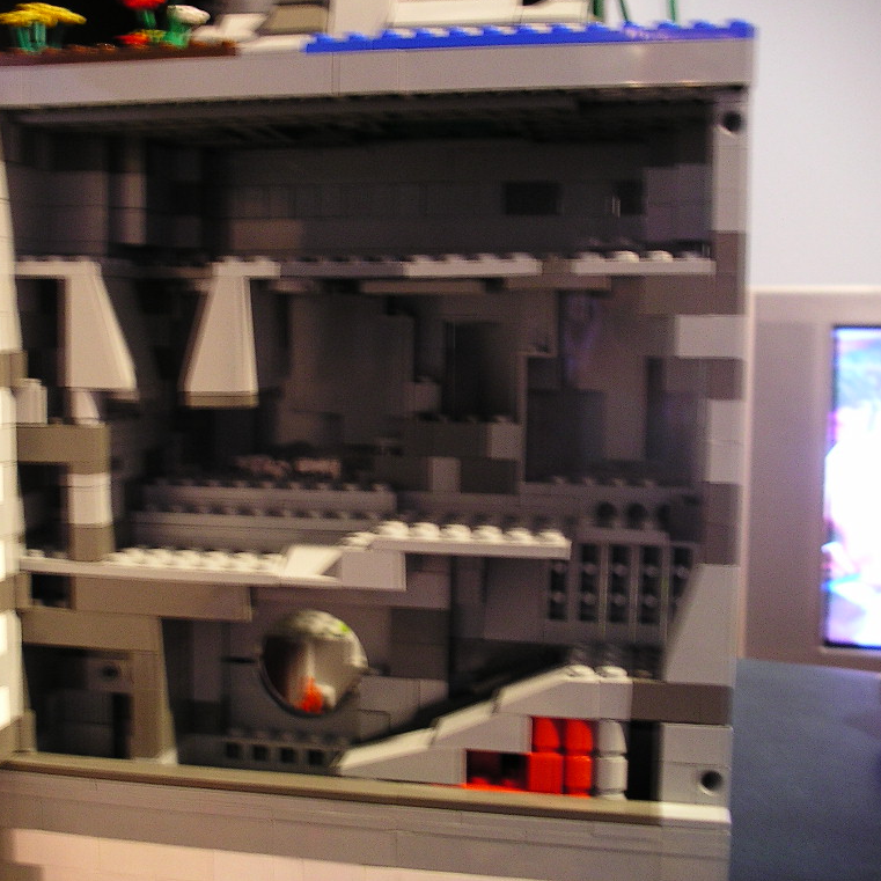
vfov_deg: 38.3
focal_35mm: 44
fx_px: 1267
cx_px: 324
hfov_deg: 38.1
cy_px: 439
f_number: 2.8
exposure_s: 1/1.85
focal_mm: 7.8
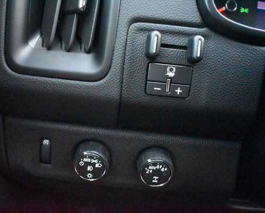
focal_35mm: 31
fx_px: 243
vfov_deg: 47.1
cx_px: 117
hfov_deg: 57.0
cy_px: 107
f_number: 3.5
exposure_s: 1/125
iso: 9000
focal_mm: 18
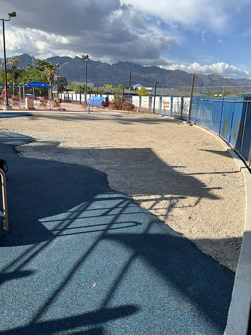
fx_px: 280
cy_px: 168
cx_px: 126
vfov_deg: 61.7
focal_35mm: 29
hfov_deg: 48.2
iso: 25
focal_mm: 3
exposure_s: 1/1377
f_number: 1.8
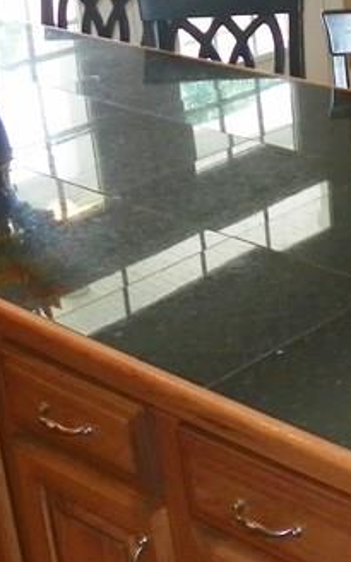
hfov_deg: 13.7
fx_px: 1316
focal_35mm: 86
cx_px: 622
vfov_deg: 23.2
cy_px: 7
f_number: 2.8
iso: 200
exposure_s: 1/30
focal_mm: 4.6
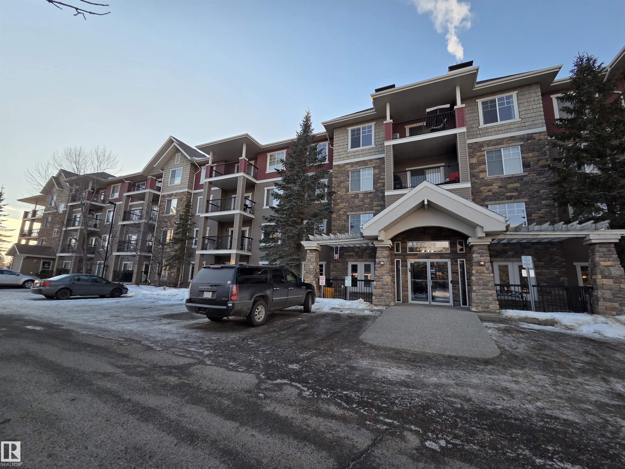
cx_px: 312
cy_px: 234
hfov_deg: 106.2
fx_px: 235
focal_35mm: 13
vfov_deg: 89.9
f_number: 2.2
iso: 50
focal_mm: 2.2
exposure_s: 1/794
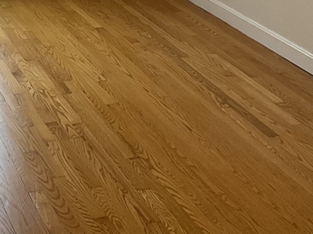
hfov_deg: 22.8
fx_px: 750
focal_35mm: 83
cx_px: 17
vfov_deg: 16.4
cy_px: -100
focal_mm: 3
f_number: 1.8
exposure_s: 1/60
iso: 64
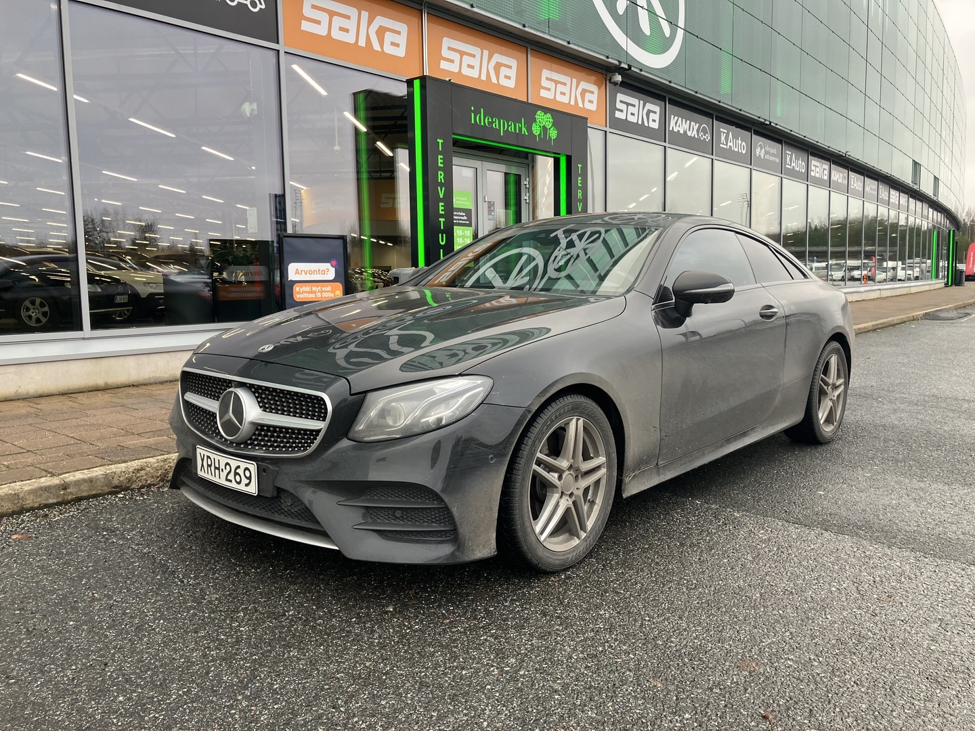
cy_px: 366
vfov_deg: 49.7
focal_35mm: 28
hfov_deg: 63.4
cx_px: 488
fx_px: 789
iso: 64
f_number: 1.8
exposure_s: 1/121
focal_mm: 3.99
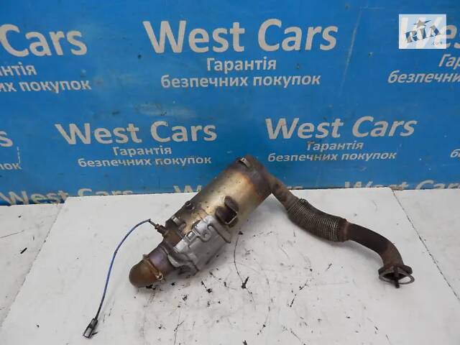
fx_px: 306
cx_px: 230
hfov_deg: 73.9
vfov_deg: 58.9
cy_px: 172
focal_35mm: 23
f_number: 3
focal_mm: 4
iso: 400
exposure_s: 1/80
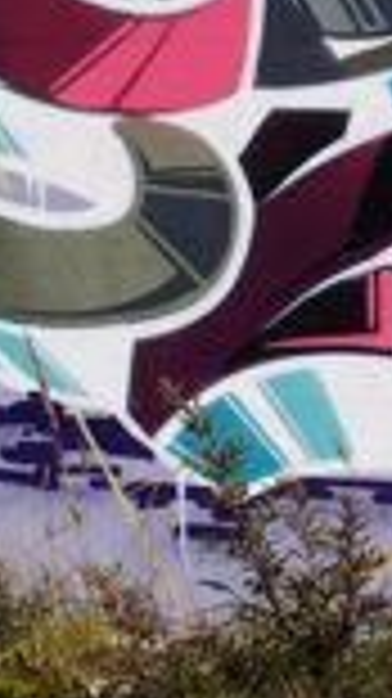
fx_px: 3258
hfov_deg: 6.7
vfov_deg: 12.2
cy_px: 254
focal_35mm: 176
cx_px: 671
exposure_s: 1/800
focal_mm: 10.83
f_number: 5.6
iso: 100
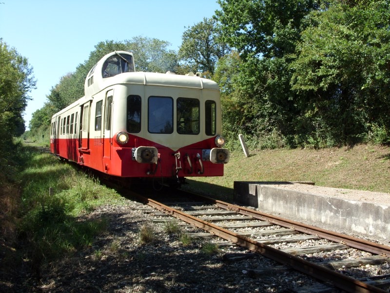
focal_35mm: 38
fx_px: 428
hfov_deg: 49.0
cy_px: 146
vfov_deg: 37.7
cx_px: 195
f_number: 4.9
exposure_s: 1/192
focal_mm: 6.3
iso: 50
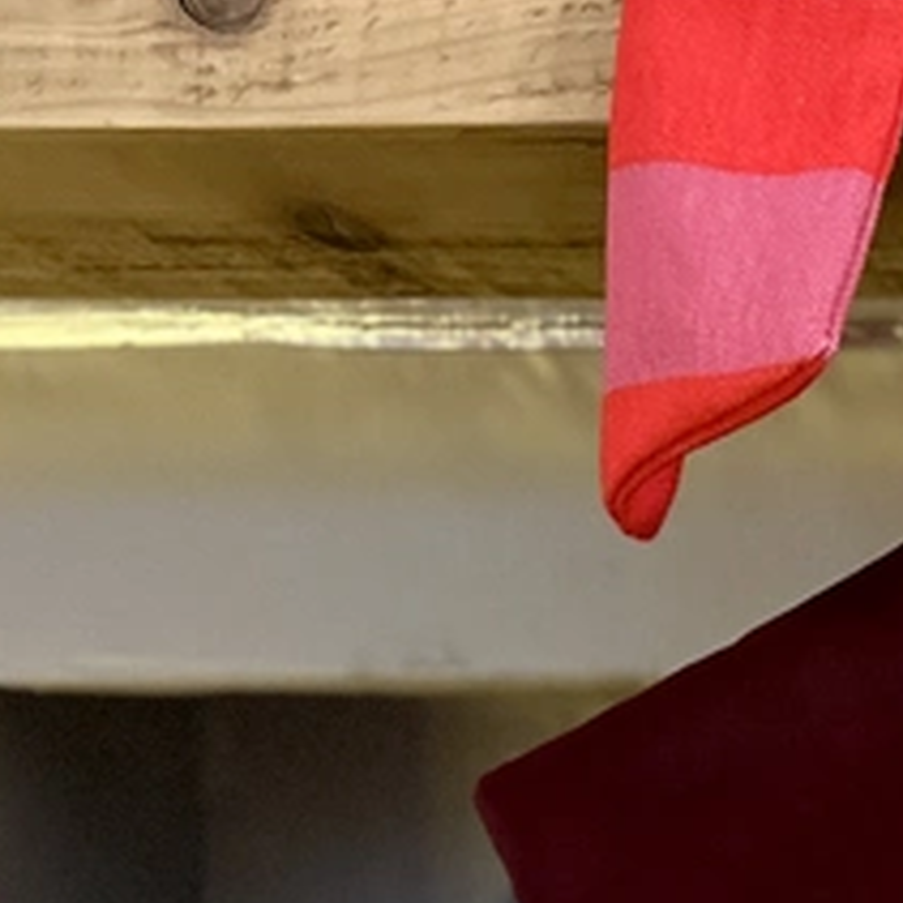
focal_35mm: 96
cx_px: 1044
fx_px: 2833
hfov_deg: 17.4
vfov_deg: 17.2
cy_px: 1108
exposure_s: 1/25
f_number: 1.6
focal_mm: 5.1
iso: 500
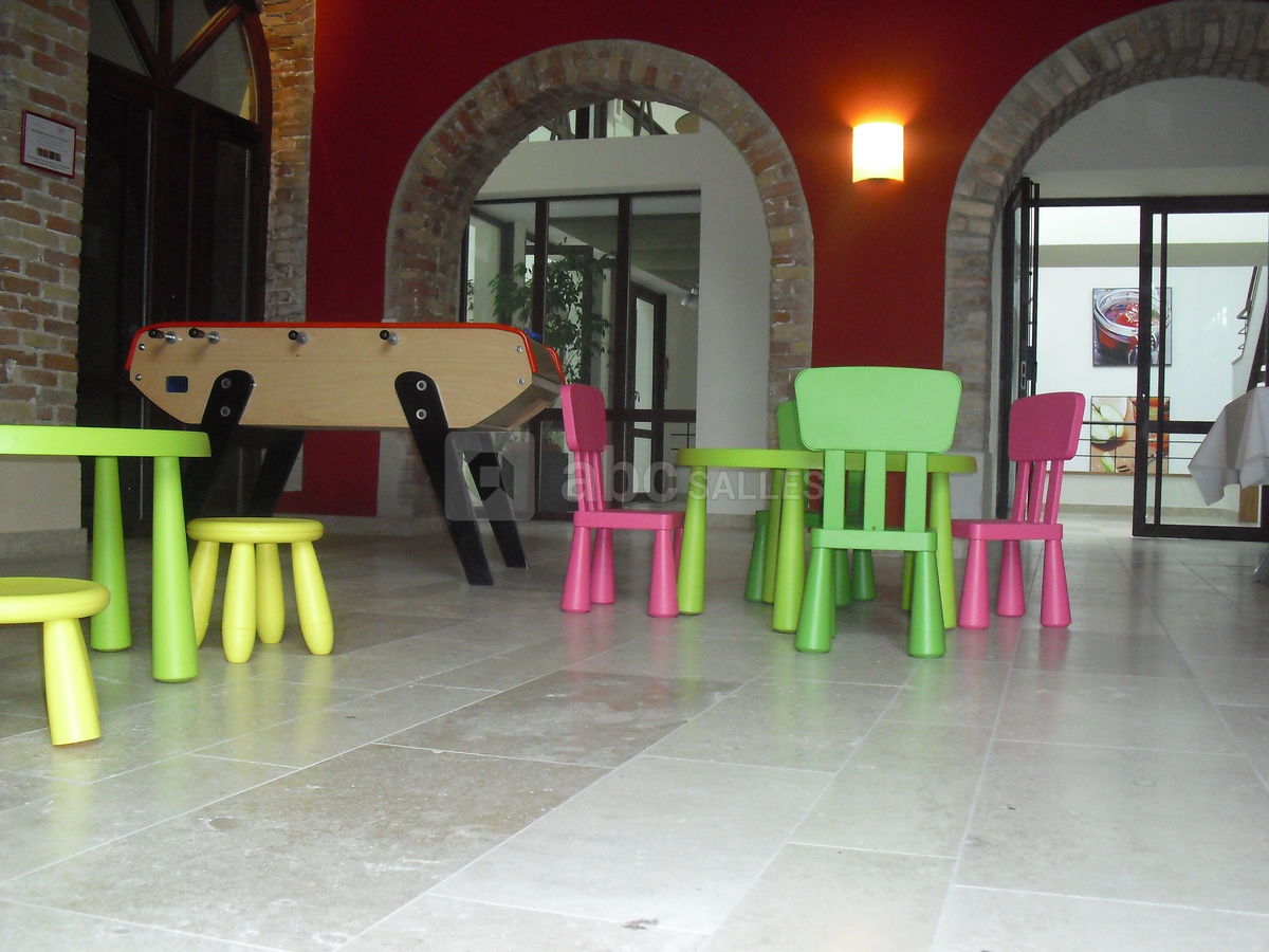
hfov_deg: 51.4
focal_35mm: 36
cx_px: 634
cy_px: 476
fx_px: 1320
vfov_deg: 39.7
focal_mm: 6.3
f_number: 3.1
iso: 400
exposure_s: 1/60
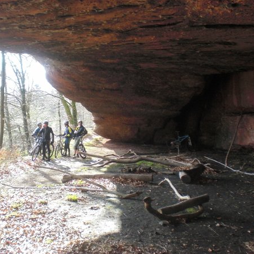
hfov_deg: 37.2
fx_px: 374
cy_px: 127
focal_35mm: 45
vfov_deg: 37.6
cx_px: 87
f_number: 3.1
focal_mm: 6.3
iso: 100
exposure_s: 1/100
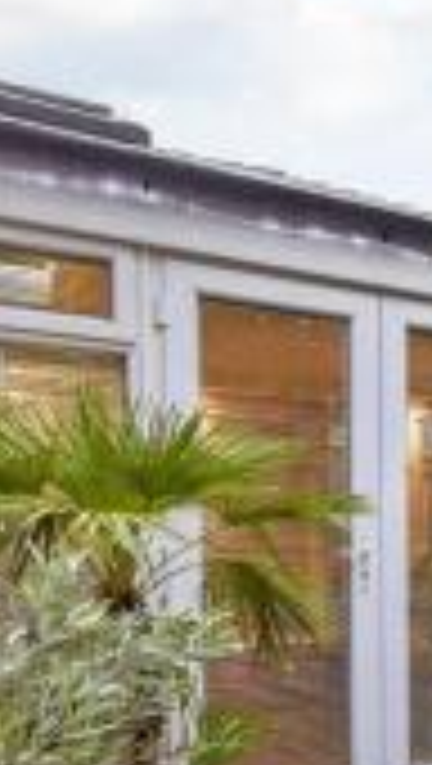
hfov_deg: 20.0
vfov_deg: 45.5
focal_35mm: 44
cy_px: 524
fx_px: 893
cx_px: 774
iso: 250
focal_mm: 10
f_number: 8
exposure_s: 1/15
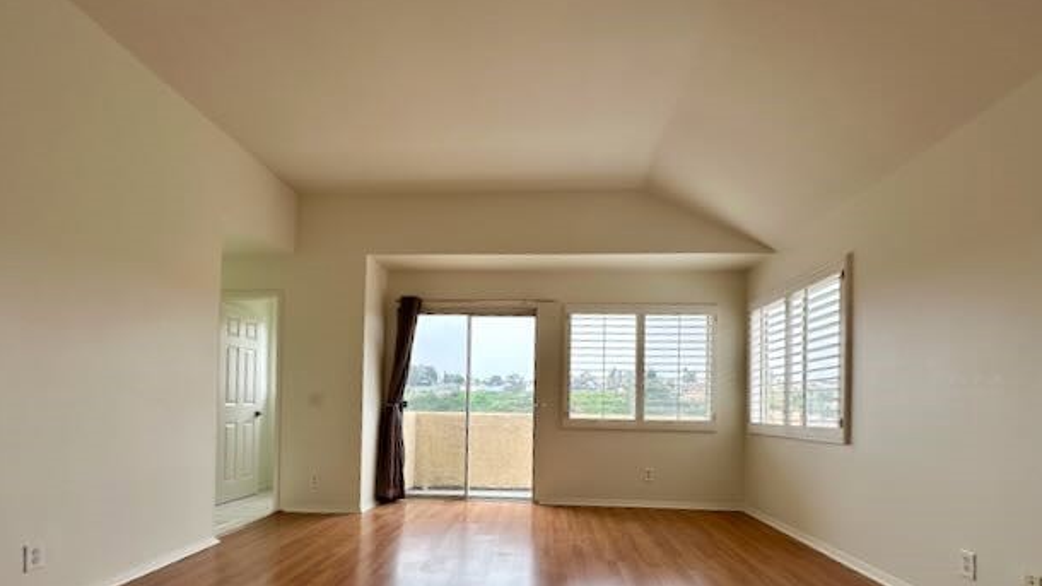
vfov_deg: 65.0
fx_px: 442
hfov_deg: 99.4
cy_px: 398
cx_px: 512
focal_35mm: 16
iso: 40
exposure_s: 1/244
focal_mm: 2.22
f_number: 2.2
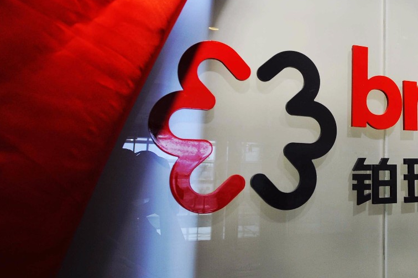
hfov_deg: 48.2
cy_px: 109
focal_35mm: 36
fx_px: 417
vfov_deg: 36.6
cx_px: 368
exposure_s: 1/250
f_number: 5
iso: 720
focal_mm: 17
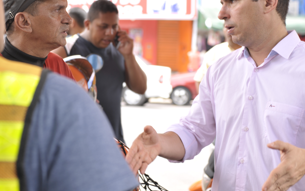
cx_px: 134
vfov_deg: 15.1
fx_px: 715
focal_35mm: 86
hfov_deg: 24.1
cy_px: 56
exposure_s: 1/125
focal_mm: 60
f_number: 2.8
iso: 200
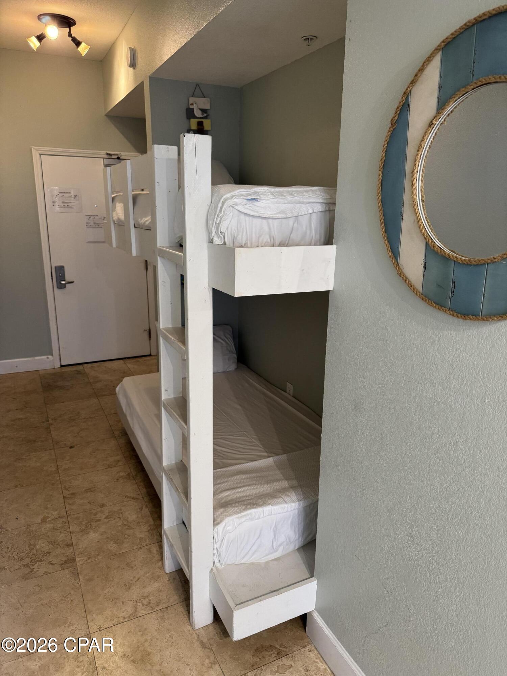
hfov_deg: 56.8
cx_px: 254
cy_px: 338
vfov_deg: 71.6
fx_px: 469
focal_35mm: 24
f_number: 1.78
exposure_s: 1/60
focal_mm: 6.76
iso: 250
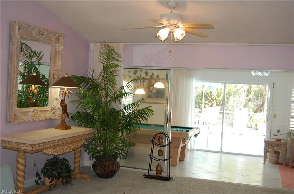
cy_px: 97
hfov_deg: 46.5
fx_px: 342
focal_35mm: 42
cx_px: 147
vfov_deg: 31.7
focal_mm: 28
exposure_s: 1/60
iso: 400
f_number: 4.2
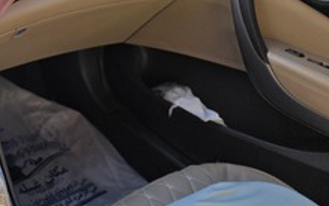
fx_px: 457
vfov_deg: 24.2
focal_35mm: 51
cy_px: 1
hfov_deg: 35.4
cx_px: -7
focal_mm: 6.25
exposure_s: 1/359
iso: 50
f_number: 1.7
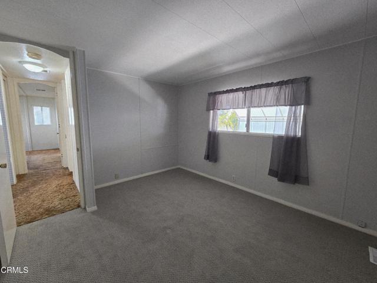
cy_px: 142
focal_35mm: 13
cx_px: 188
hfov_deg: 106.2
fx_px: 142
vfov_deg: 89.9
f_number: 2.2
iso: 400
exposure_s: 1/60.2
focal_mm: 2.2
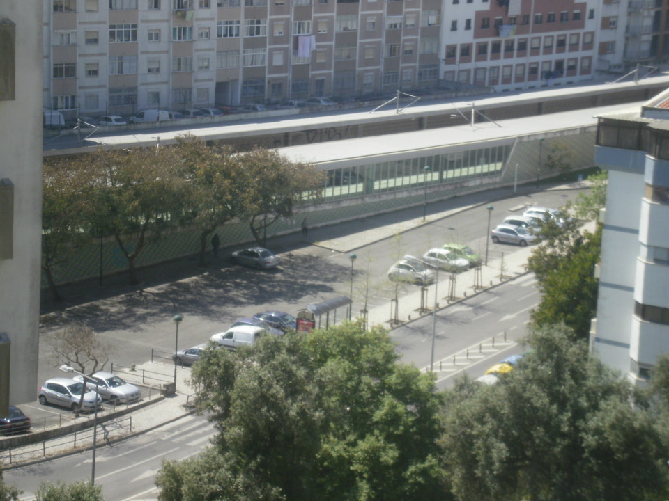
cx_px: 334
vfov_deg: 14.1
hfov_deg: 18.7
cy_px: 250
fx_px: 2029
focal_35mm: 105
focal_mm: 18.6
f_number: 5.9
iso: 100
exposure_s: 1/250
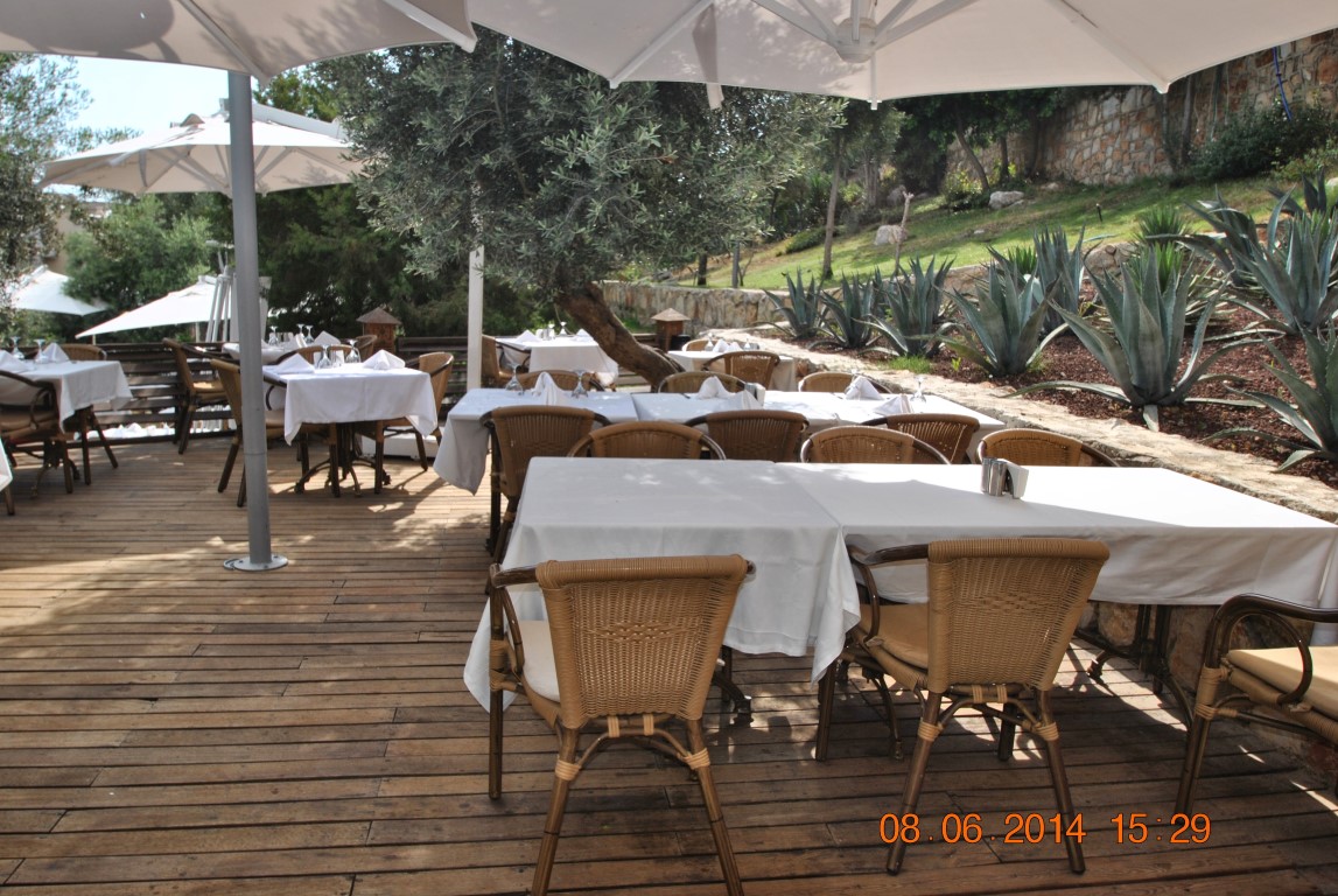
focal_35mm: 24
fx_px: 893
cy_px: 448
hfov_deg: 73.7
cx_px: 669
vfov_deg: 53.3
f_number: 9
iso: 100
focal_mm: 16
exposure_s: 1/200
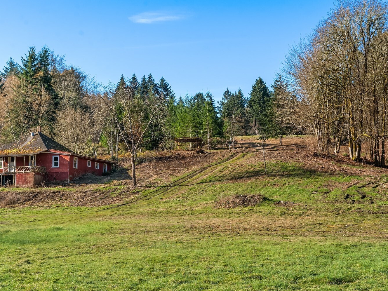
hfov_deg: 35.1
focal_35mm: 55
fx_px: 614
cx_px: 200
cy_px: 155
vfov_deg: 26.7
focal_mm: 44.6
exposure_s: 1/250
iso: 200
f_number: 9
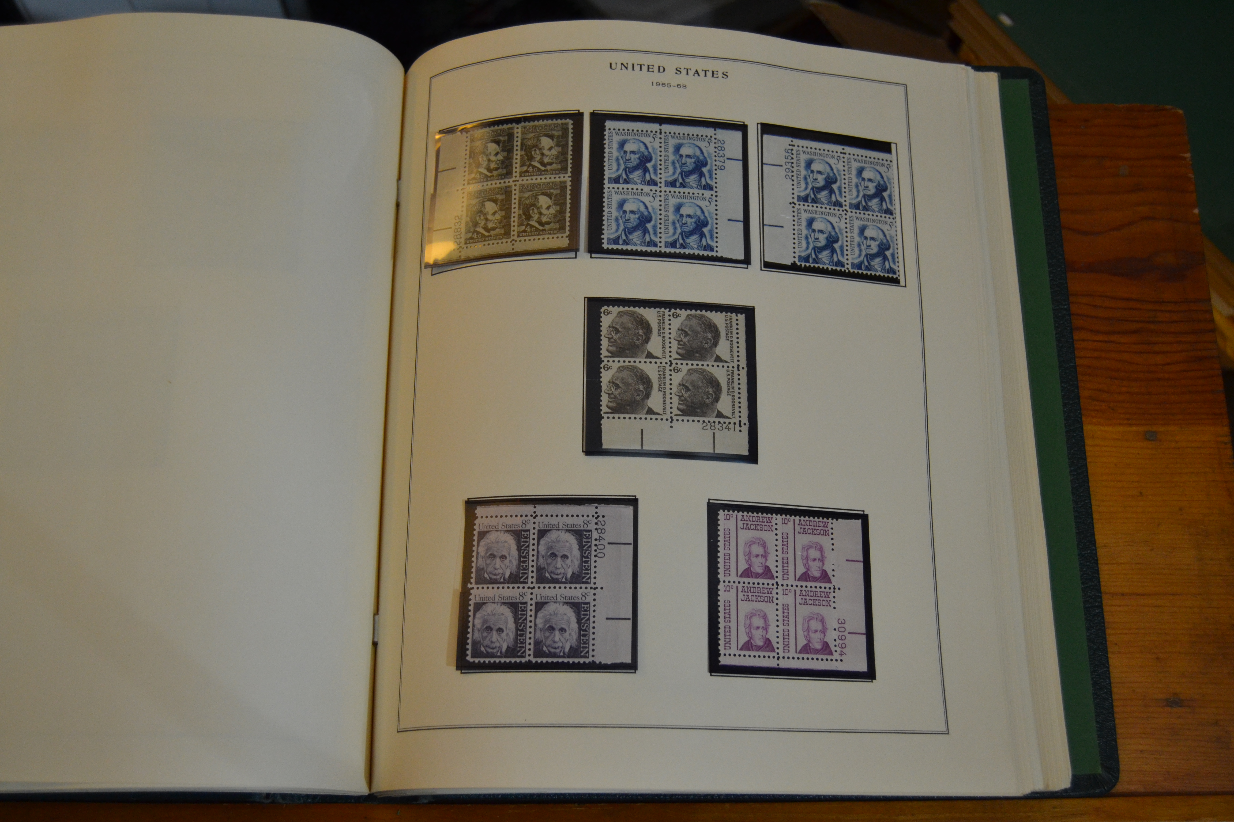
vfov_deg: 34.2
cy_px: 411
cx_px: 617
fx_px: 1337
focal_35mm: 39
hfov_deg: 49.6
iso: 1100
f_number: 4
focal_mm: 26
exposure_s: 1/60
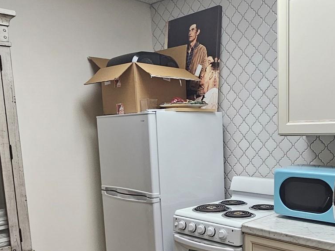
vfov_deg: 39.9
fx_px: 339
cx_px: 220
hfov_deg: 51.7
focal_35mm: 35
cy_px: 179
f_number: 2.2
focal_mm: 2.2
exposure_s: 1/60
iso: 80
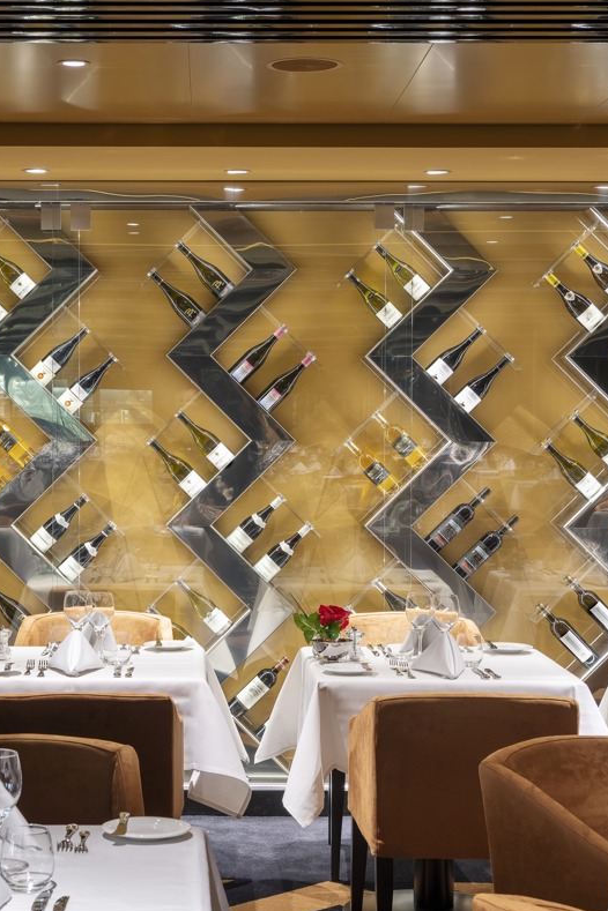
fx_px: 1925
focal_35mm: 76
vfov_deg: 26.7
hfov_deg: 17.9
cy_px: 456
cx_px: 200
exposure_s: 1/3
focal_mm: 50
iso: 200
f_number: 11
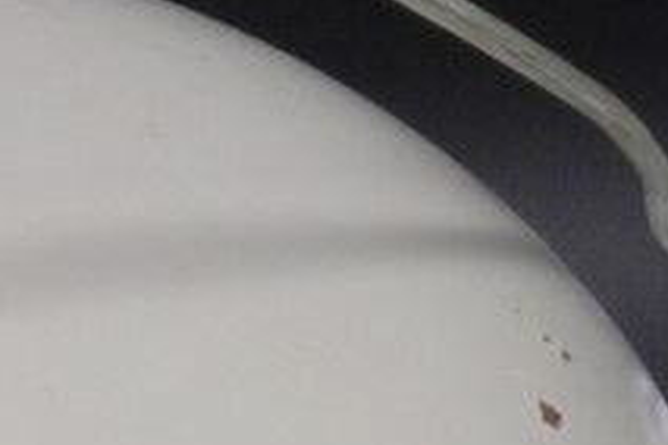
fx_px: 3507
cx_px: -176
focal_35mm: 189
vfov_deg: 7.0
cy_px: 848
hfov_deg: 10.7
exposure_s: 1/10
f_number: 4.5
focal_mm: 7.8
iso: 400
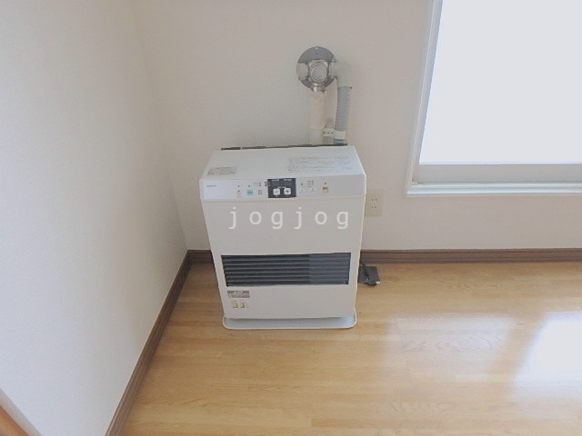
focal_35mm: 21
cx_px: 291
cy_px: 218
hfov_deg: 79.0
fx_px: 353
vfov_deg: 63.4
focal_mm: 3.7
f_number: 3.5
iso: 200
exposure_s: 1/40
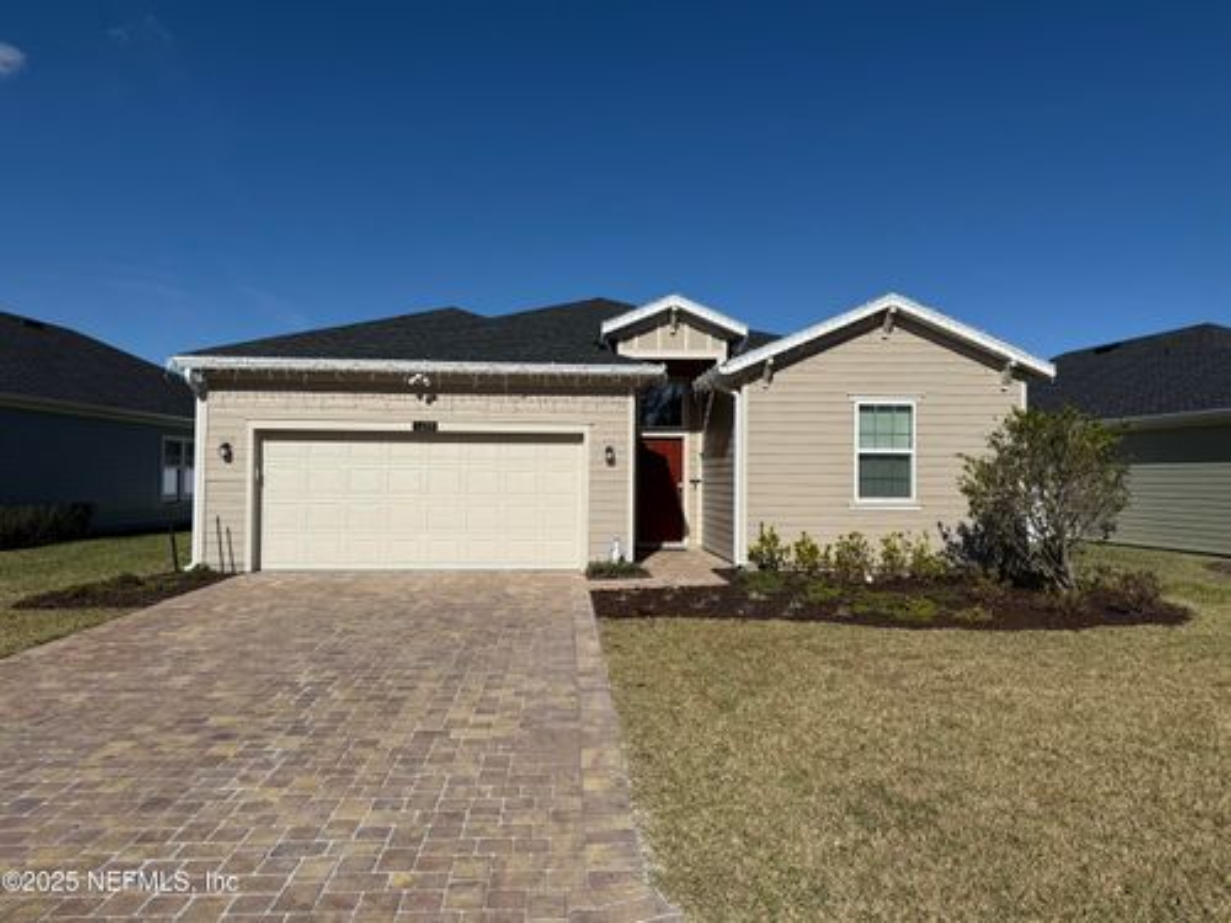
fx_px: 853
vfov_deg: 56.8
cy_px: 462
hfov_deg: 71.6
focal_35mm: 24
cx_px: 616
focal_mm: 6.76
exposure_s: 1/14286
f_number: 1.78
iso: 80
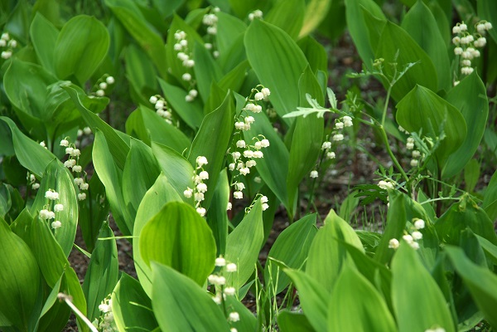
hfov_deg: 10.9
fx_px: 2595
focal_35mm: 188
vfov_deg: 7.3
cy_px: 166
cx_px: 248
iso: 100
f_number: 5.6
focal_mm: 125
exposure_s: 1/90
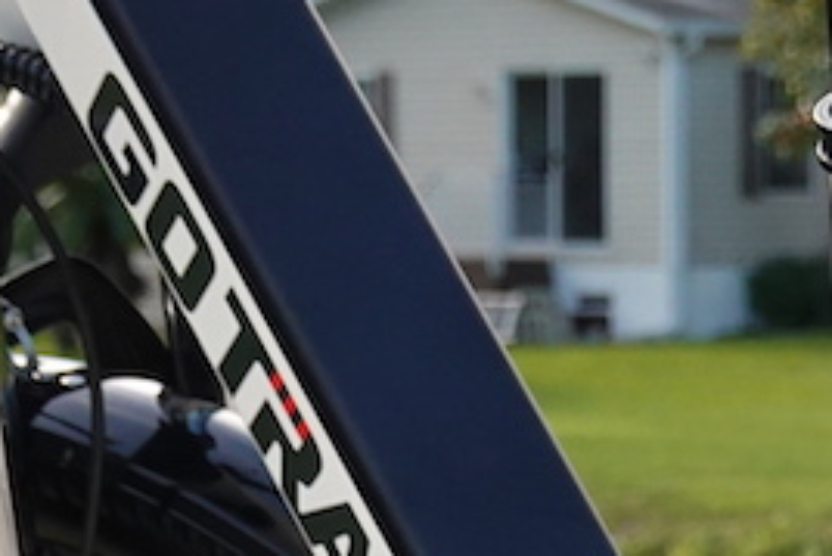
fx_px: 6035
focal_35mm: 261
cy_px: 1129
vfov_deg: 5.2
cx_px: 888
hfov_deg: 7.8
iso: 500
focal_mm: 20.69
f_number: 4
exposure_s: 1/60
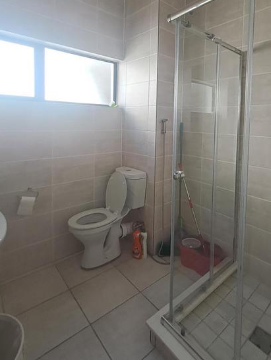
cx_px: 172
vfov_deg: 82.9
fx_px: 198
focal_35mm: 19
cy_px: 134
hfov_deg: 67.5
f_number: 2.2
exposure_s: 1/123
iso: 40
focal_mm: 1.42
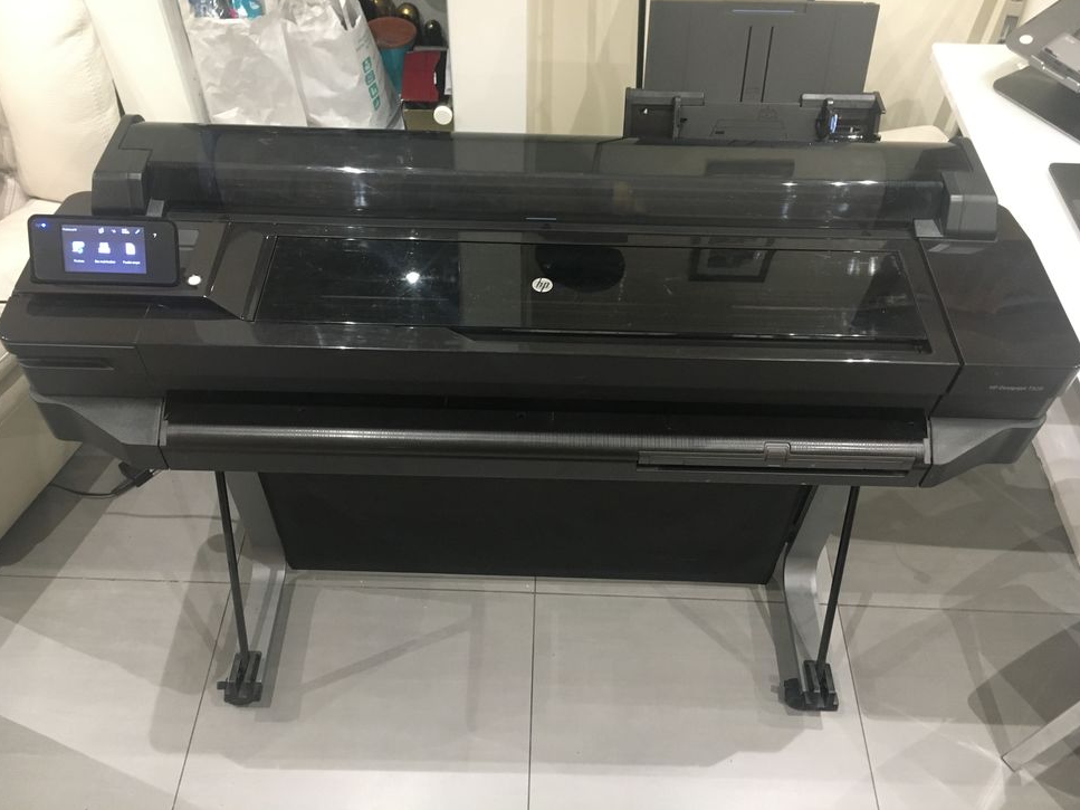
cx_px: 534
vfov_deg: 46.8
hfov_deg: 60.0
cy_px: 392
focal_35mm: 30
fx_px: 936
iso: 200
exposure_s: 1/17
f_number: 2.2
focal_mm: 4.15
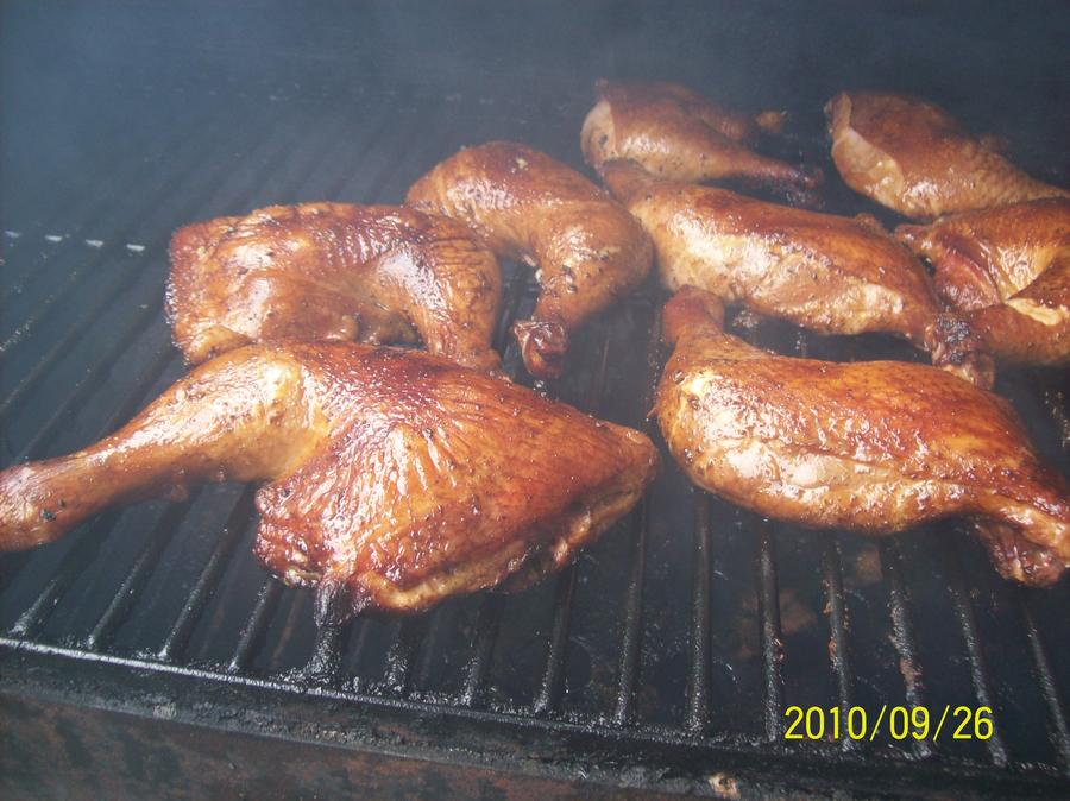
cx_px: 535
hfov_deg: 51.4
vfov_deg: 39.6
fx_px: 1112
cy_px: 400
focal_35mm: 36
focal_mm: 6
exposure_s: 1/113
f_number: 2.7
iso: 80
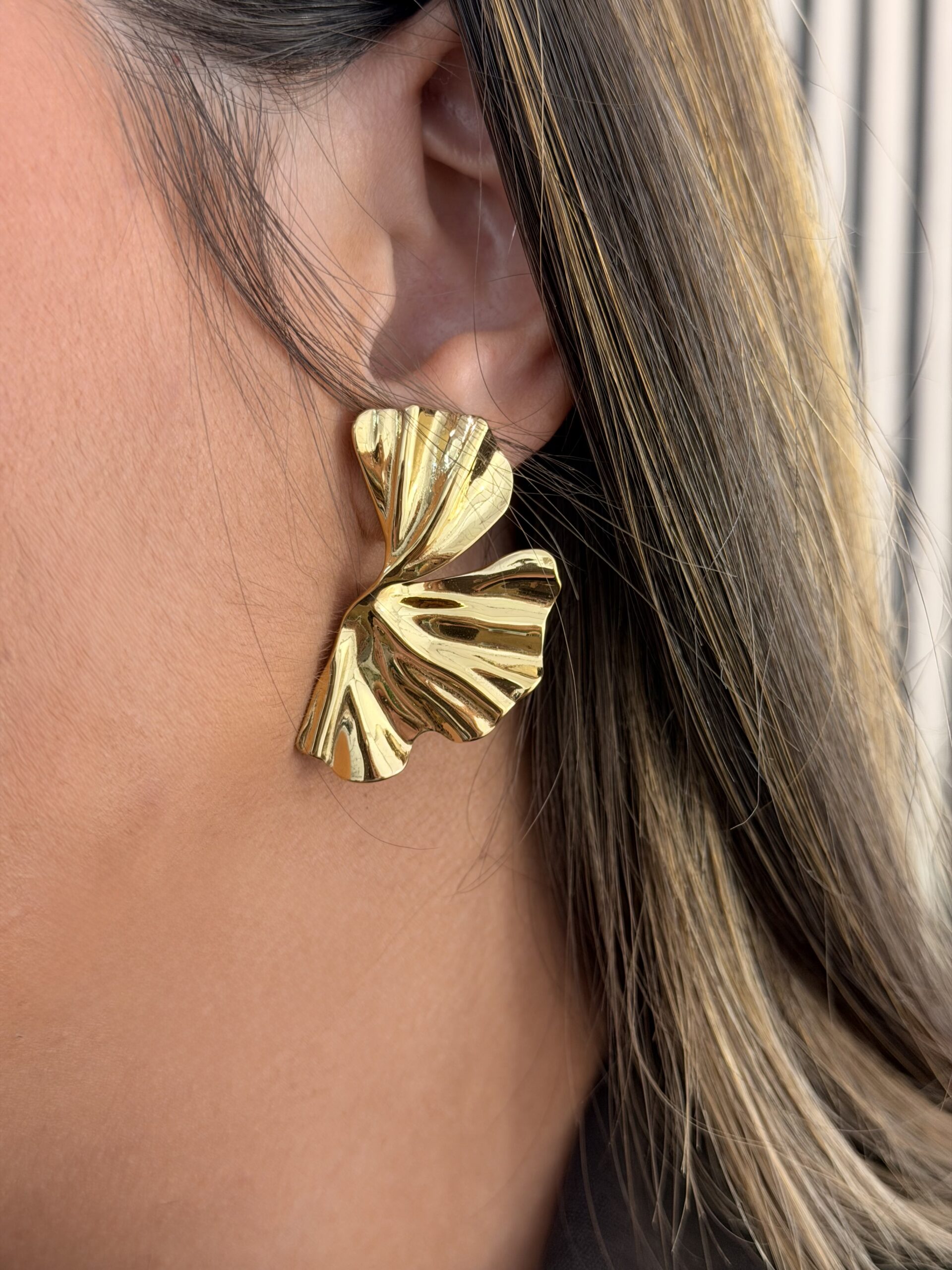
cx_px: 476
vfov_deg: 39.7
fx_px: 1760
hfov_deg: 30.3
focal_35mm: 48
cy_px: 635
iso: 80
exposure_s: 1/50
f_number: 1.78
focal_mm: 6.76
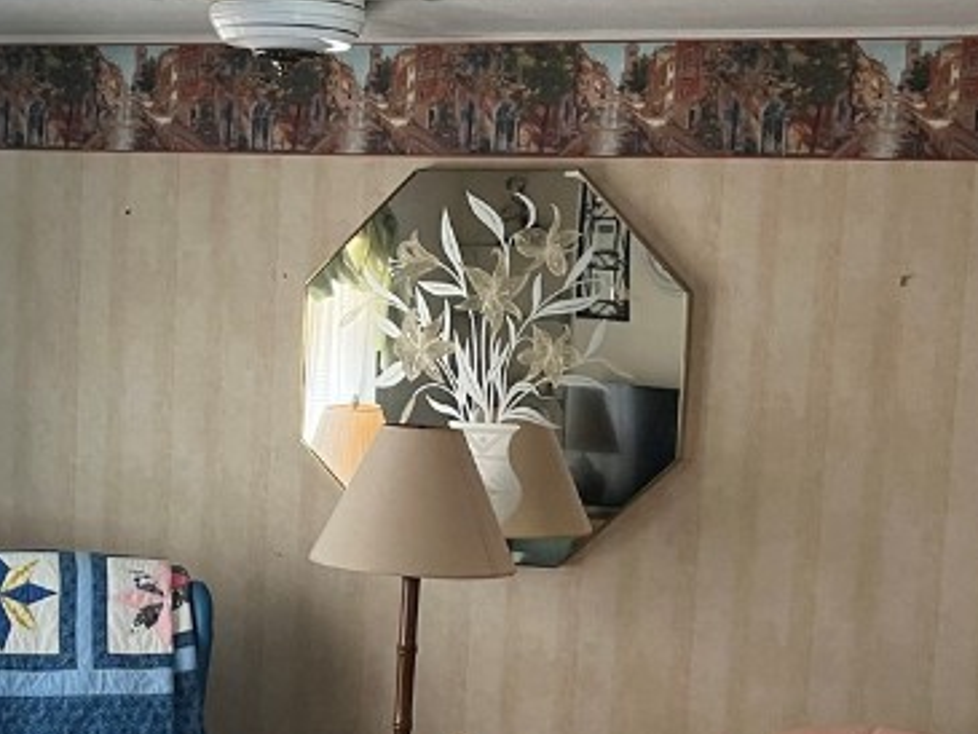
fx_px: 2063
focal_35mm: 73
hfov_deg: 26.3
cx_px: 247
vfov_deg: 19.9
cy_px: 603
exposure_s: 1/60
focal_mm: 5.1
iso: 160
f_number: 1.6
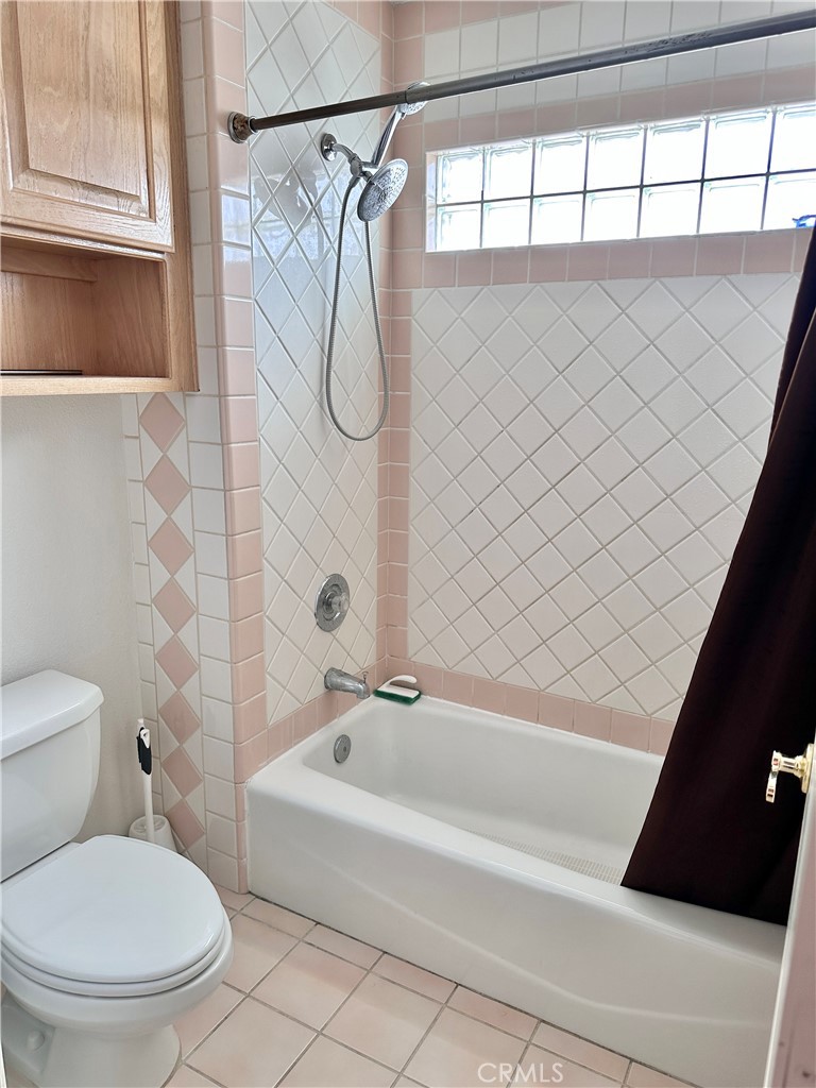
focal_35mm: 24
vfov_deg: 71.6
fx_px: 754
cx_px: 408
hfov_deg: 56.8
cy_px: 544
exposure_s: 1/120
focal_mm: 6.86
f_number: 1.78
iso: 125
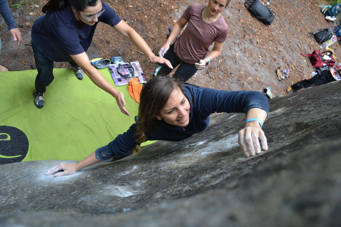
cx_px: 170
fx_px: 256
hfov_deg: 67.4
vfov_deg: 47.9
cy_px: 114
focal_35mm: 27
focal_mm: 18
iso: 800
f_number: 3.5
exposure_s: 1/500
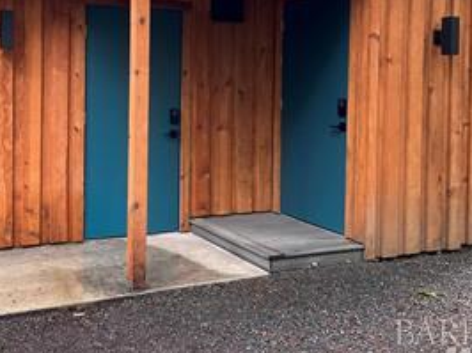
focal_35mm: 44
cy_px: 97
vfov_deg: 32.3
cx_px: 140
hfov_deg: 42.1
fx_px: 599
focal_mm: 5.1
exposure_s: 1/121
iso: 125
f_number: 1.6
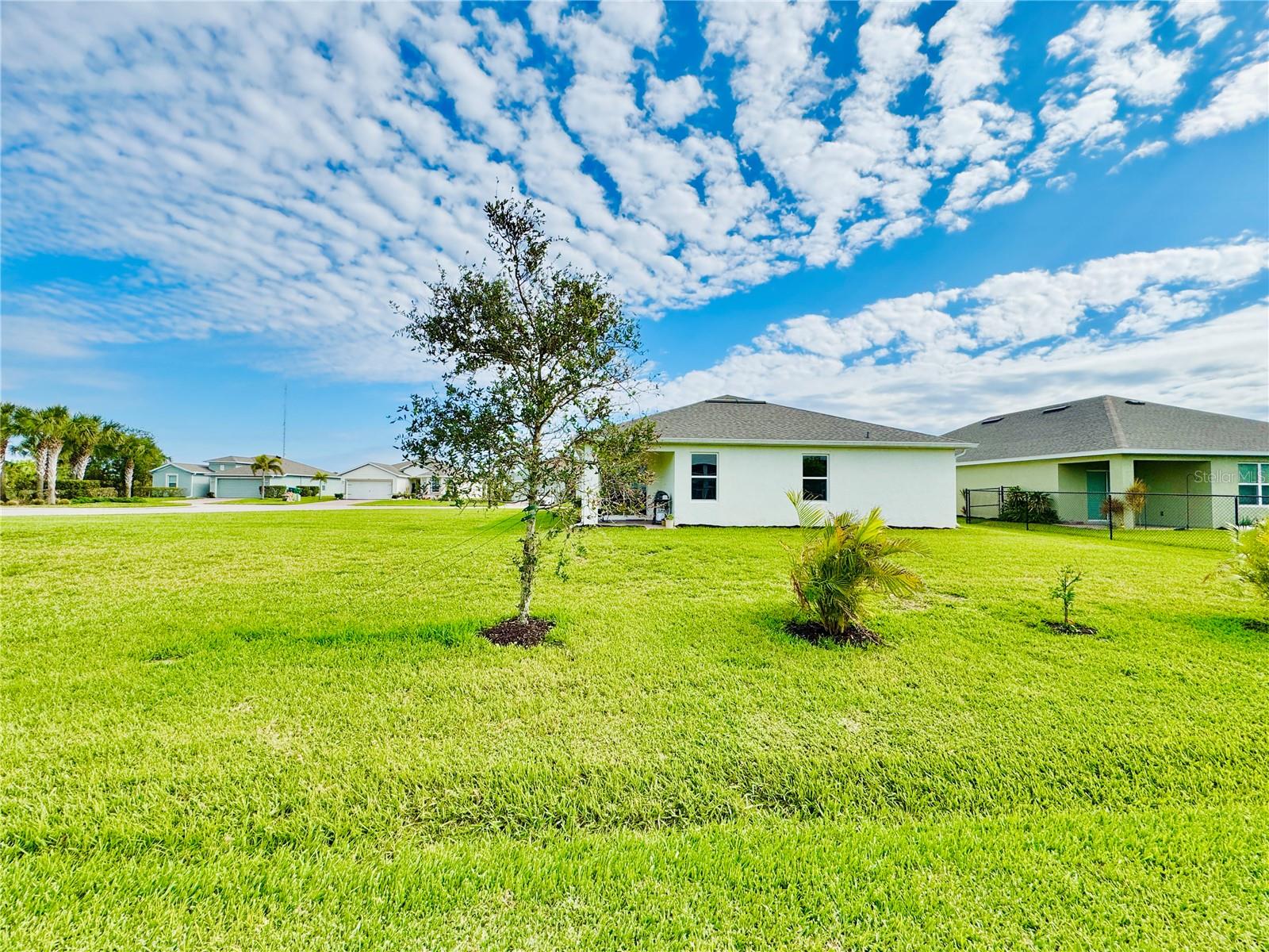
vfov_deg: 85.7
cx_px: 634
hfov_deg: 102.1
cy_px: 476
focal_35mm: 14
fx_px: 513
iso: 50
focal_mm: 2.22
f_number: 2.2
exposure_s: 1/2674
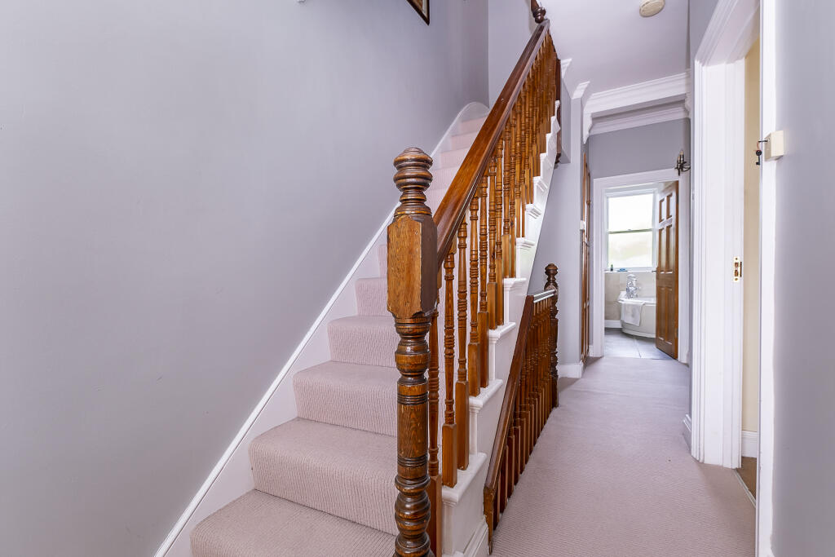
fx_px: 348
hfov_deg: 100.4
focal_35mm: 15
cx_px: 418
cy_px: 278
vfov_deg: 77.3
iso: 320
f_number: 5
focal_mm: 10
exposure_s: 1/40
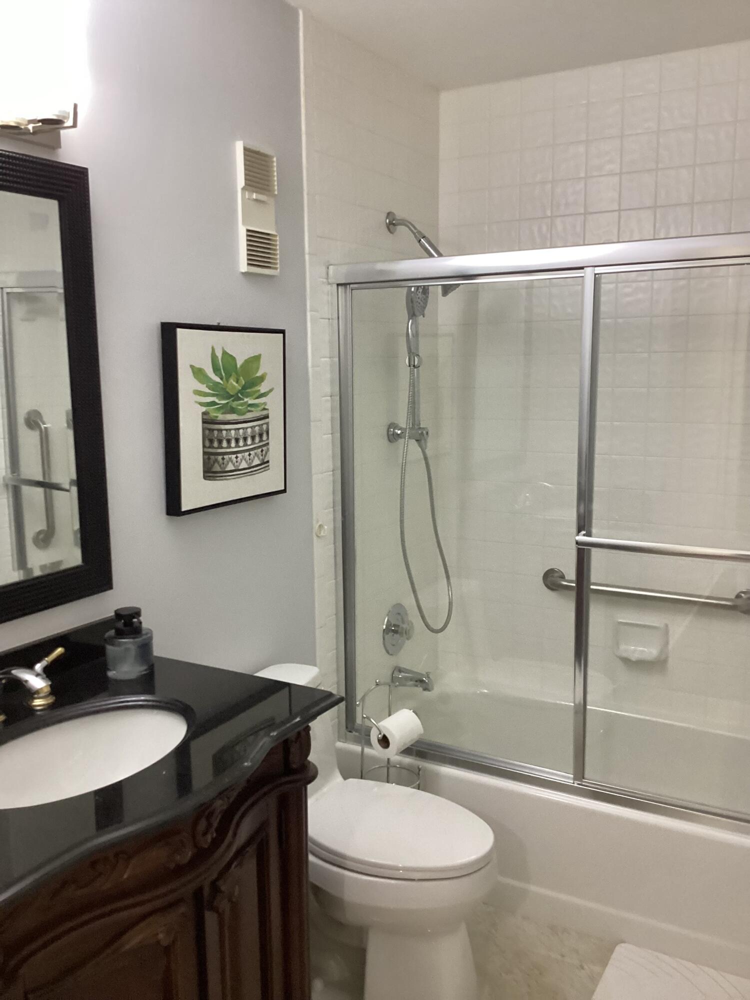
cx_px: 375
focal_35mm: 31
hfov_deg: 45.4
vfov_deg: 58.4
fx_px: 896
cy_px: 500
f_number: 2.4
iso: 320
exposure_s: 1/60
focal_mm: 3.3
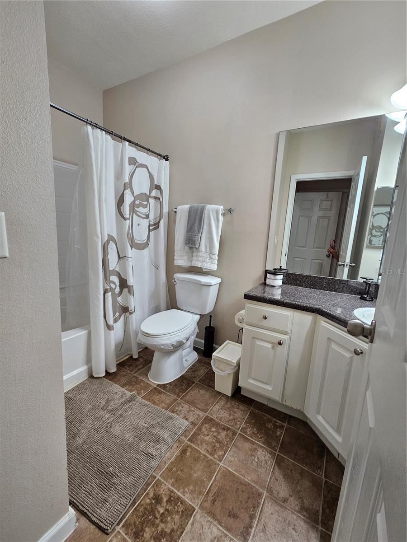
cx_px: 204
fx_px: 204
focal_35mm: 13
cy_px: 271
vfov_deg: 106.2
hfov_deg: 89.9
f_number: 2.2
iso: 160
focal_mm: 2.2
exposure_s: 1/60
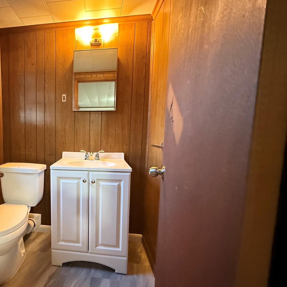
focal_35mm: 19
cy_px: 151
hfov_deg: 72.8
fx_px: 178
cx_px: 76
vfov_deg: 77.6
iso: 1000
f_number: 2.2
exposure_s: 1/40
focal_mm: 2.22
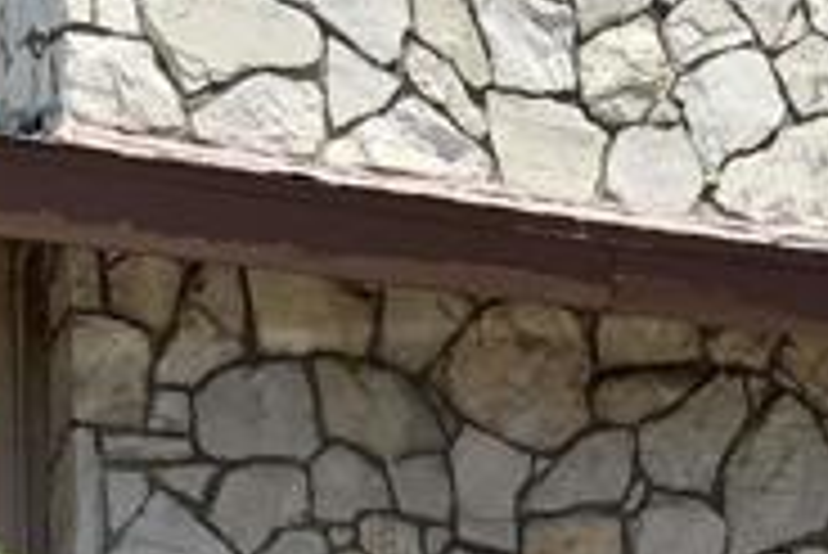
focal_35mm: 105
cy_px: 887
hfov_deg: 19.3
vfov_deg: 12.3
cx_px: 652
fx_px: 2417
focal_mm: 3
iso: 16
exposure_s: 1/2538
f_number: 1.8
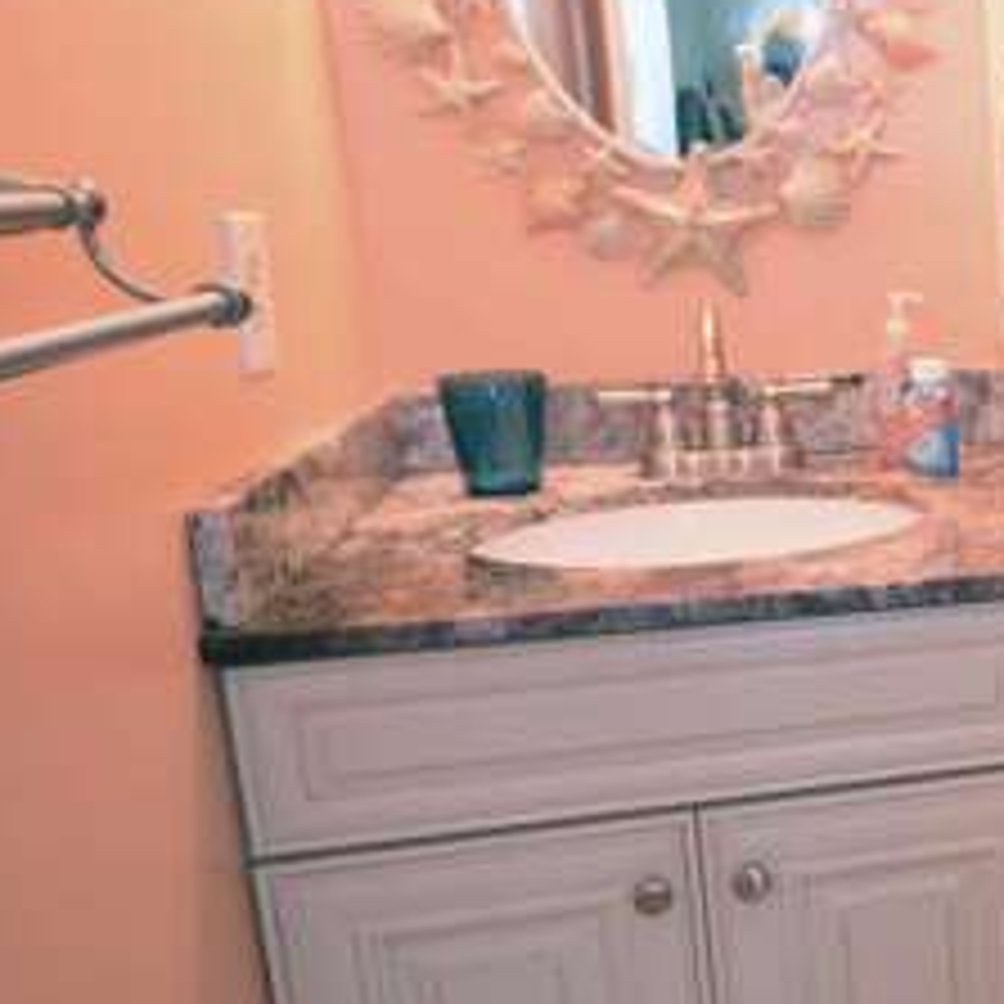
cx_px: 1391
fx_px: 1444
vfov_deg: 38.3
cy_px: 513
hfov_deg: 28.9
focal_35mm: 44
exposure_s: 1/60
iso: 2800
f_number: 4
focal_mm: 10
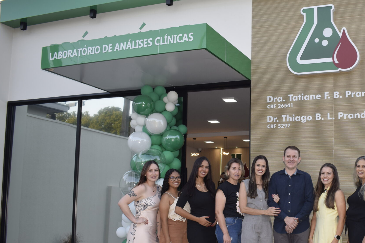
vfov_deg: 29.1
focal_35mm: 46
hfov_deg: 41.4
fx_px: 466
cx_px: 278
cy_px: 162
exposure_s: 1/125
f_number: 5.6
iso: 250
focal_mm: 20
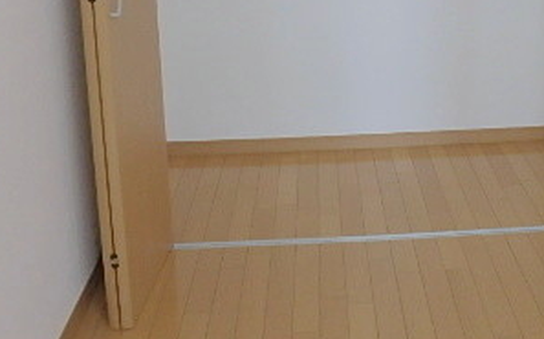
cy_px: -66
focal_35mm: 48
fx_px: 711
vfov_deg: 24.4
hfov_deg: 41.4
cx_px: 357
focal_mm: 3.7
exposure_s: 1/30
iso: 250
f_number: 3.5
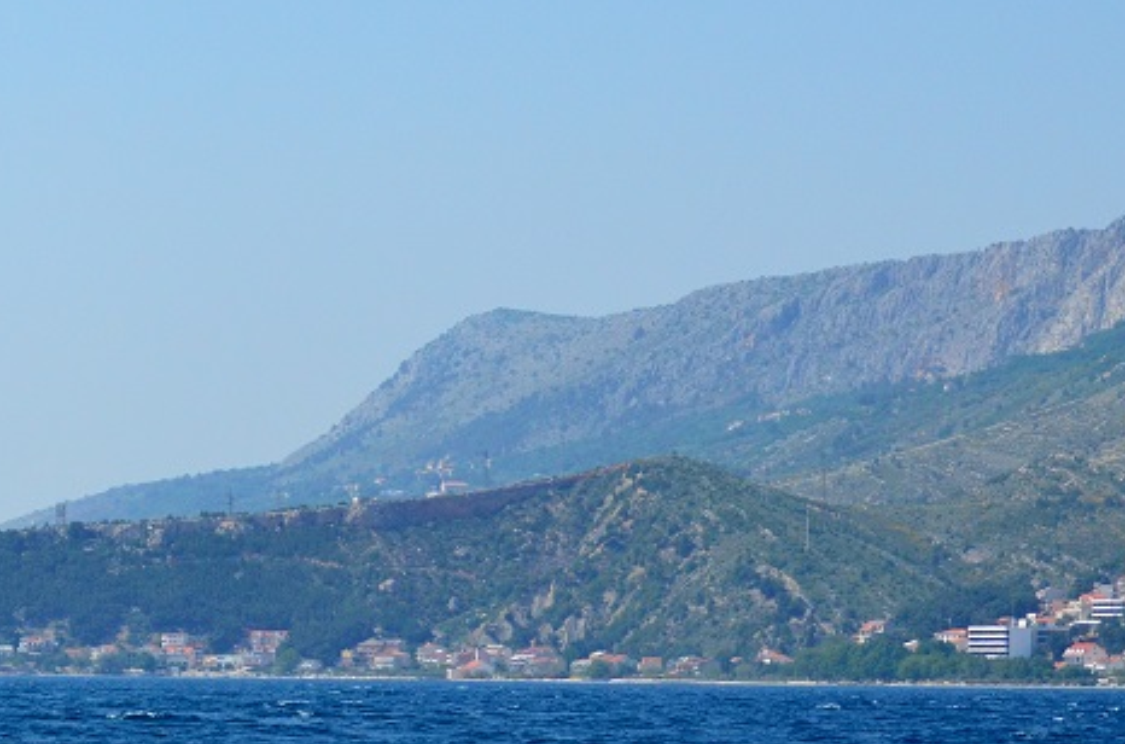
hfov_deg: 9.1
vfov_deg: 6.1
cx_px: 37
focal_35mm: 225
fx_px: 7012
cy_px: 484
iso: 800
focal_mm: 70
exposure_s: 1/6400
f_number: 5
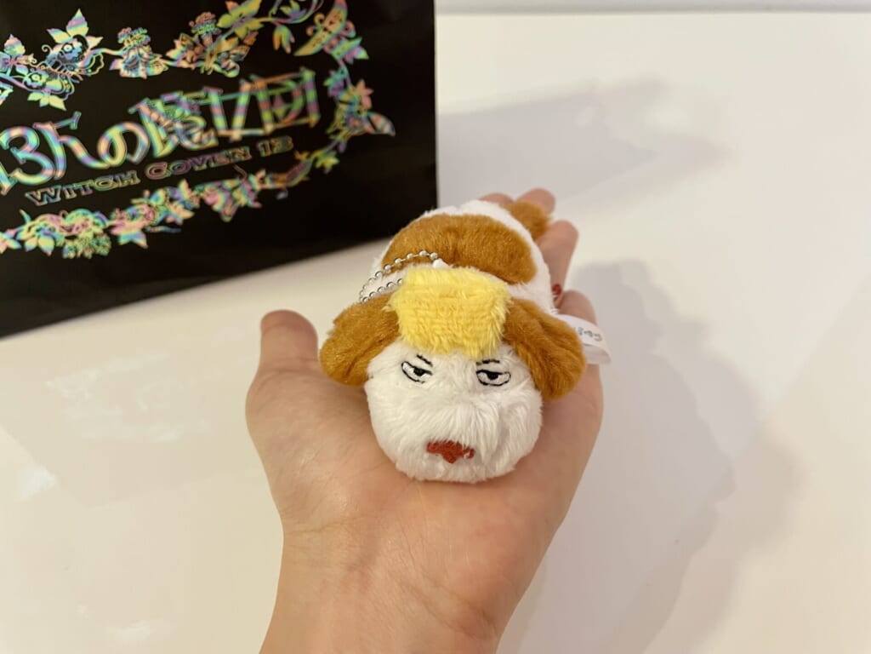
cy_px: 327
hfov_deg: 67.3
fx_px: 654
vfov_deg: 53.1
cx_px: 436
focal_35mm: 26
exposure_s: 1/60
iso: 250
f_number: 1.6
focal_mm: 4.2
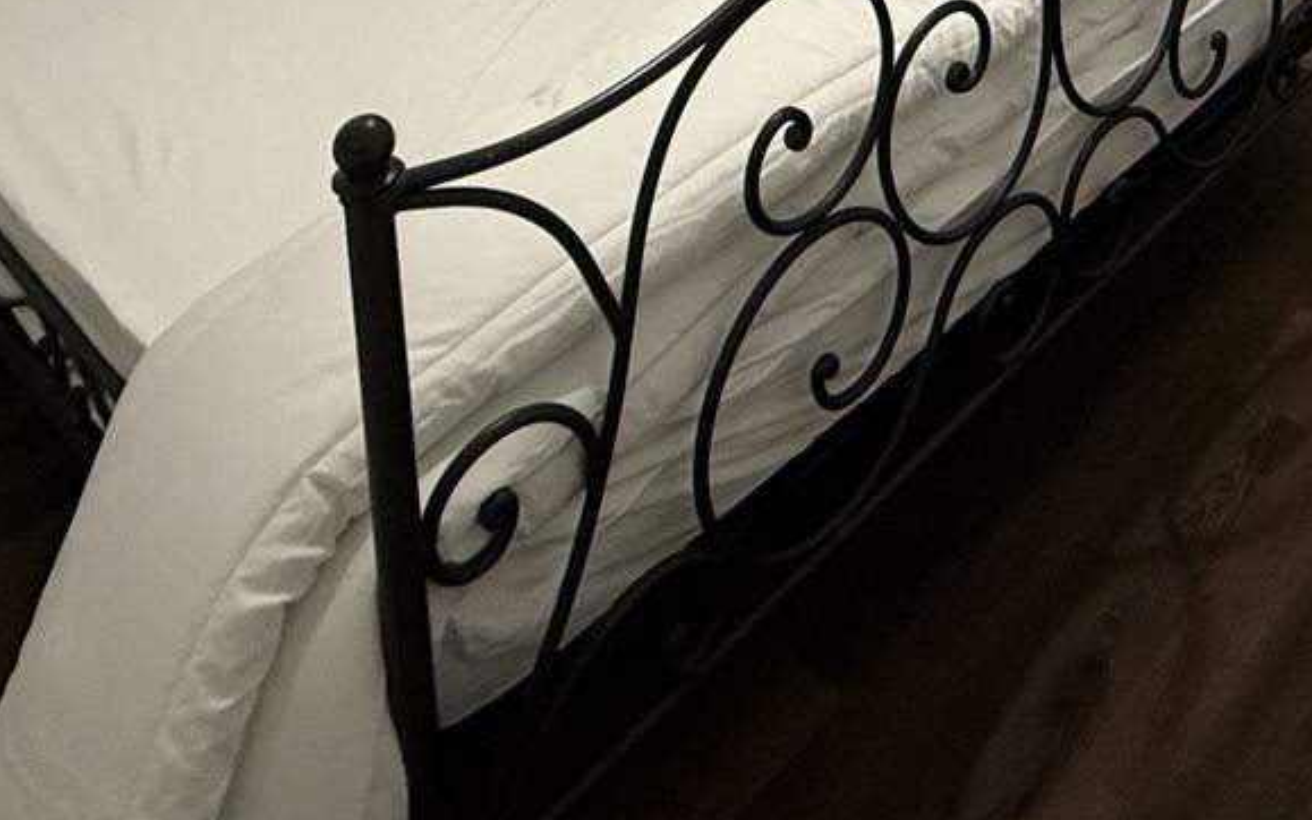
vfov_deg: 22.9
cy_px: -519
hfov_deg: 46.2
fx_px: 1466
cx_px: 1006
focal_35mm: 41
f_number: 2.2
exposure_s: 1/50
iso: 320
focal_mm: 2.22
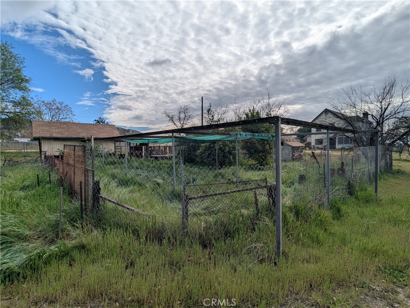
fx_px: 190
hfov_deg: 94.4
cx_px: 205
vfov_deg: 78.2
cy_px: 154
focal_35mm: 16
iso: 51
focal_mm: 2.35
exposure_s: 1/4149
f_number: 2.2
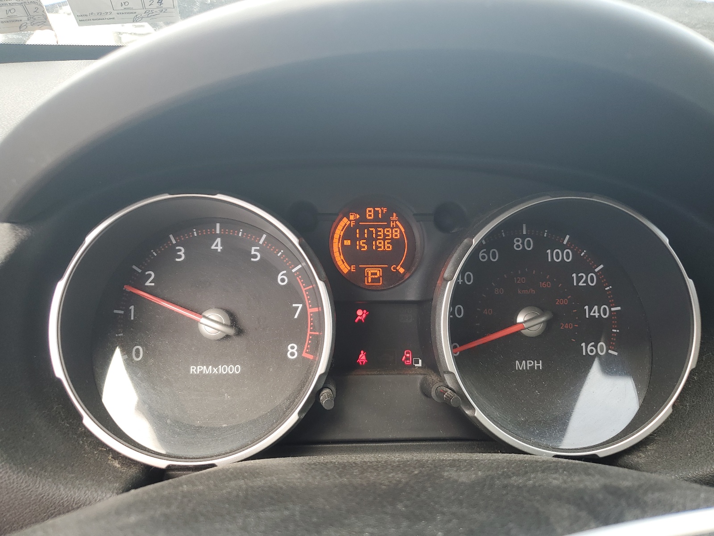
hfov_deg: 67.3
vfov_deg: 53.1
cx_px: 357
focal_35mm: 26
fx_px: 536
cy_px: 268
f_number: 1.5
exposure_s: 1/139
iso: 50
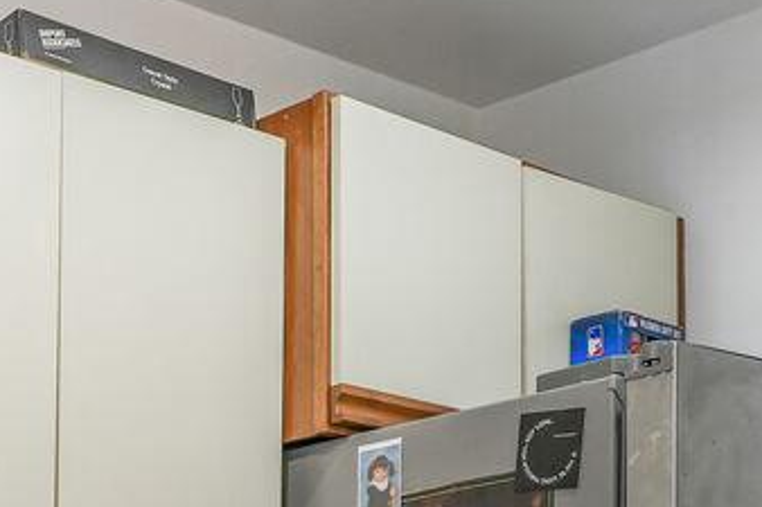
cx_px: -81
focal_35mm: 90
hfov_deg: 21.5
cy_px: 834
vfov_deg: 14.0
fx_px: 1895
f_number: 8
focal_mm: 17.5
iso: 200
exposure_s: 1/6
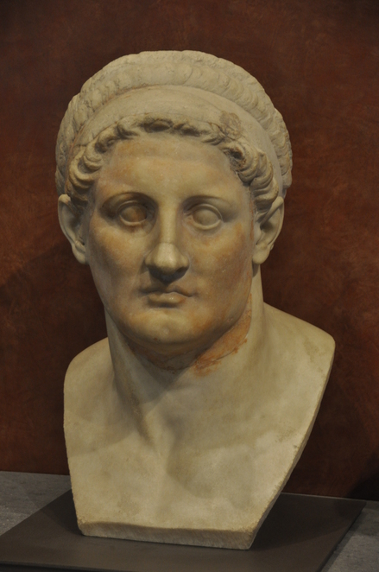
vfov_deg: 21.0
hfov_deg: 14.0
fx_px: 1545
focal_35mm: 98
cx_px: 190
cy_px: 286
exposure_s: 1/50
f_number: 5
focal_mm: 65
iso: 800
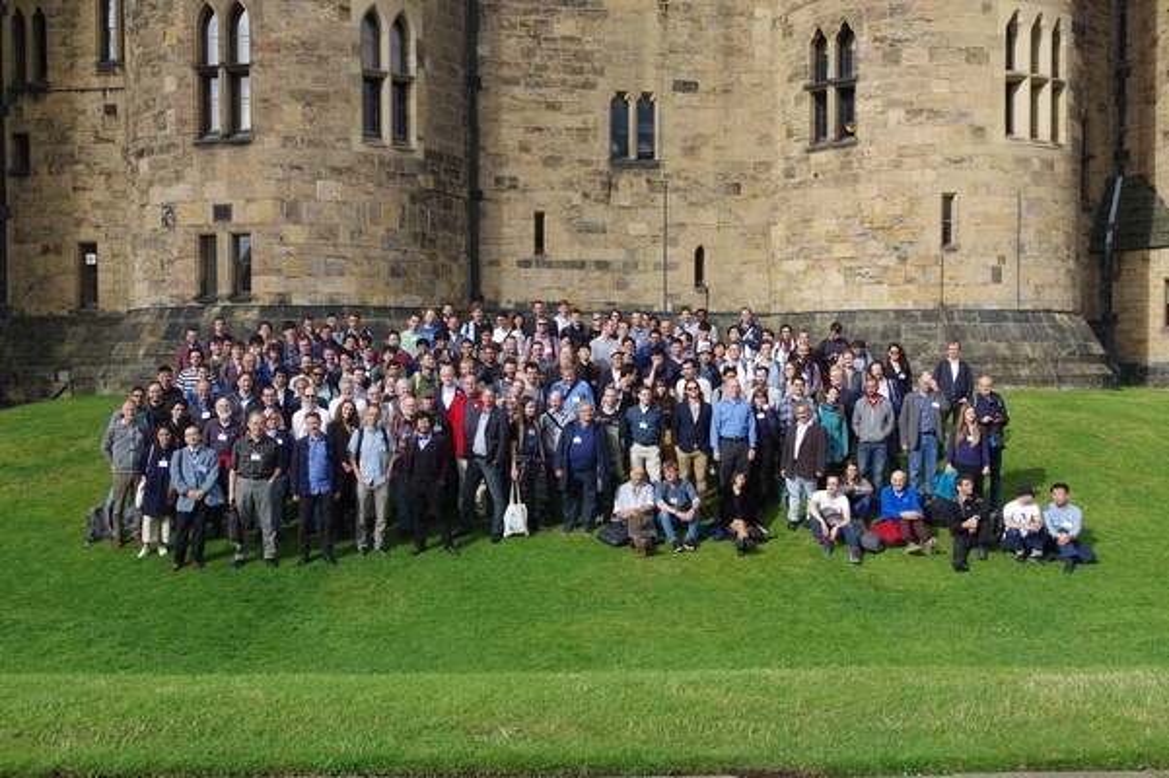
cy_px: 389
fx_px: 1266
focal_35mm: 39
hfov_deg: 49.6
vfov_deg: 34.2
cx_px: 584
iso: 100
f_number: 8
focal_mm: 26
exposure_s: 1/125
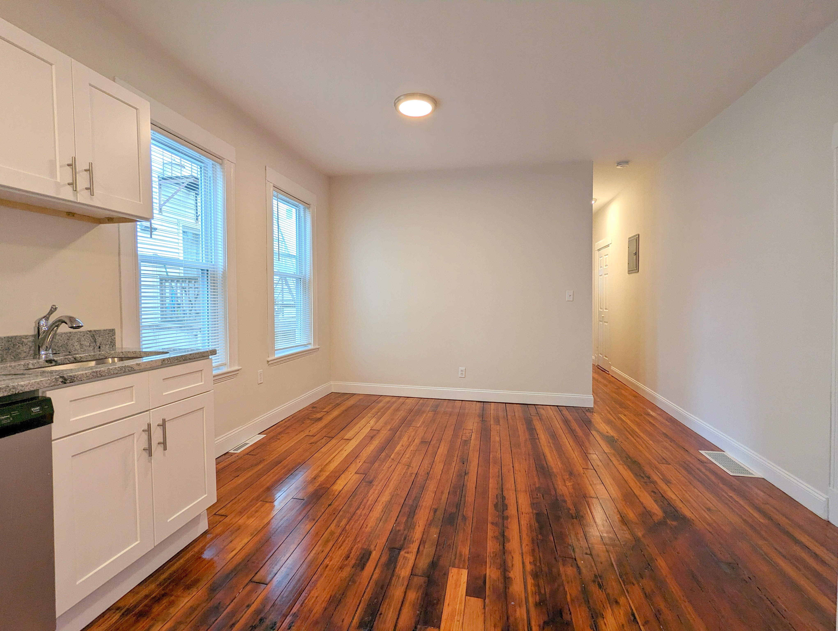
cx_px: 419
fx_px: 388
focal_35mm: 16
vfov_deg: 78.2
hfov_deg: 94.4
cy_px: 316
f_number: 2.2
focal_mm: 2.35
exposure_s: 1/60
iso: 71
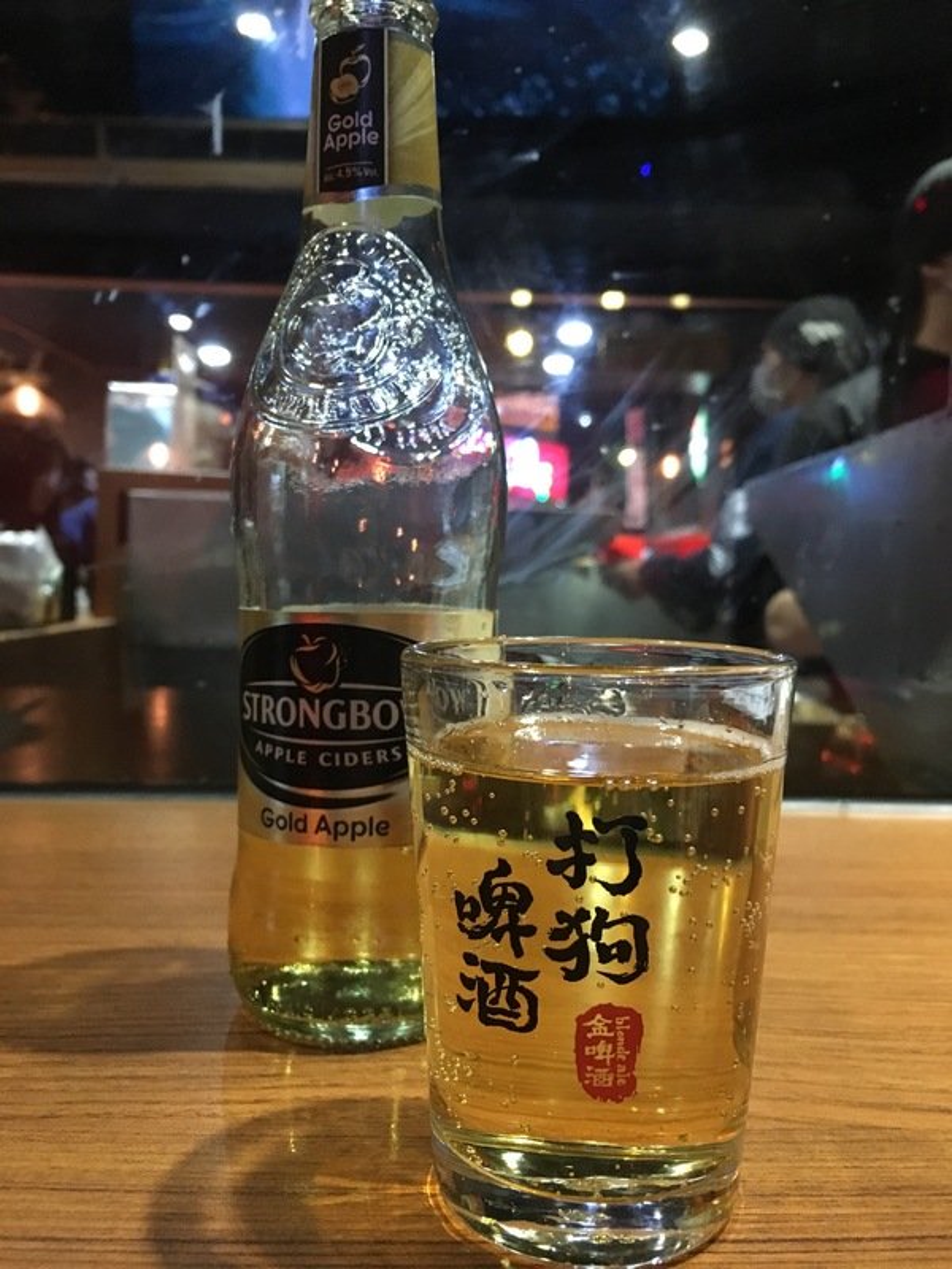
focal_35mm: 29
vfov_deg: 61.7
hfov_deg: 48.2
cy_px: 634
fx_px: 1063
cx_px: 476
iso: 250
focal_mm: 4.15
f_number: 2.2
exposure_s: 1/15
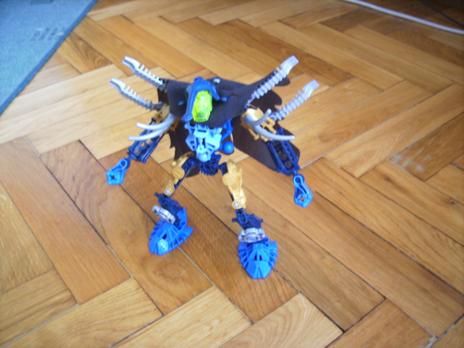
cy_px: 174
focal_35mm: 32
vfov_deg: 44.2
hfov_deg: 56.8
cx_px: 232
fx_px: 429
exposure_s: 1.4
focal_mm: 5.99
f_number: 2.8
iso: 50
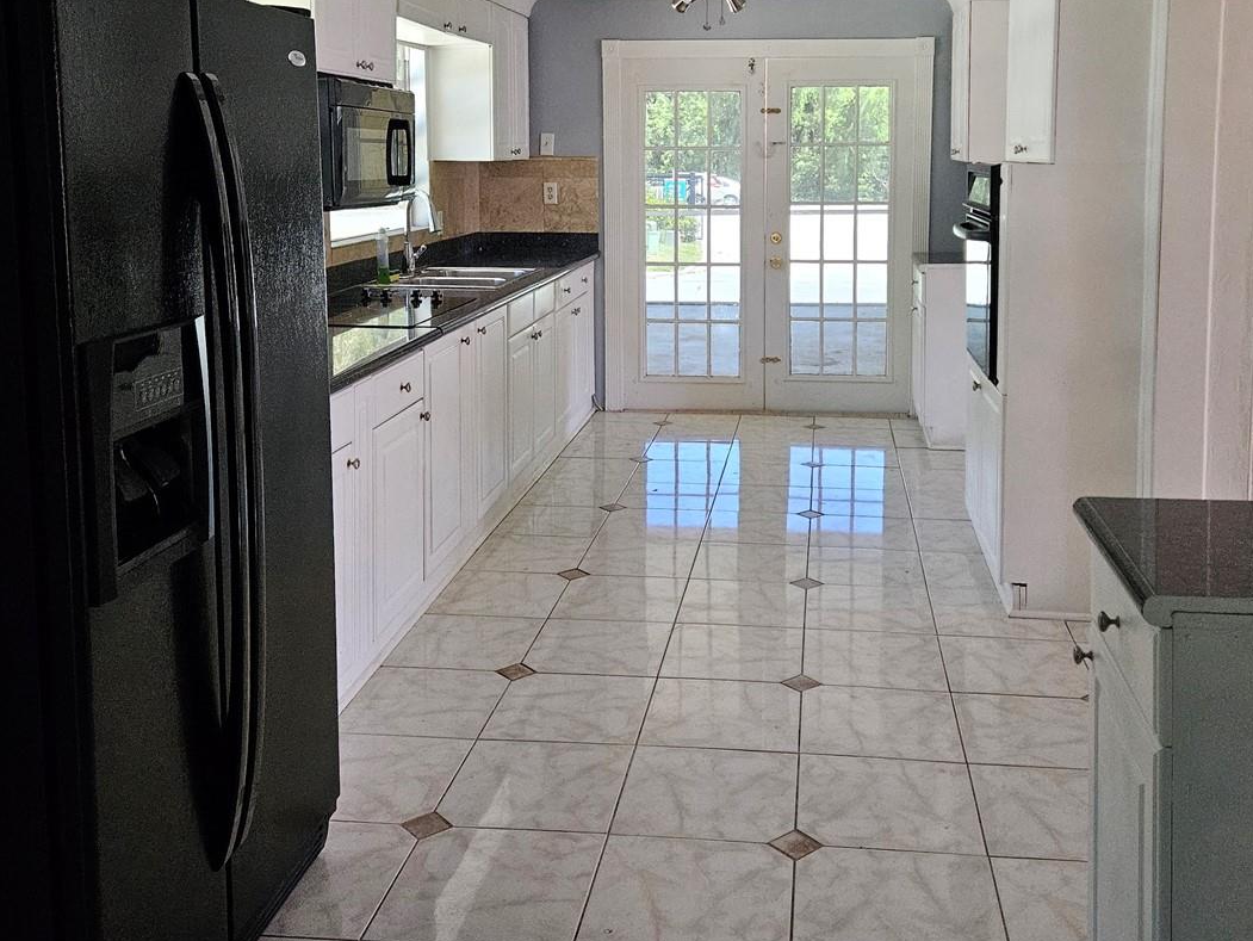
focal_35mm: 35
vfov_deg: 39.9
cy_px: 270
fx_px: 1267
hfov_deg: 52.5
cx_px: 686
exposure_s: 1/240
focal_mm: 5.4
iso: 500
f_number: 1.8
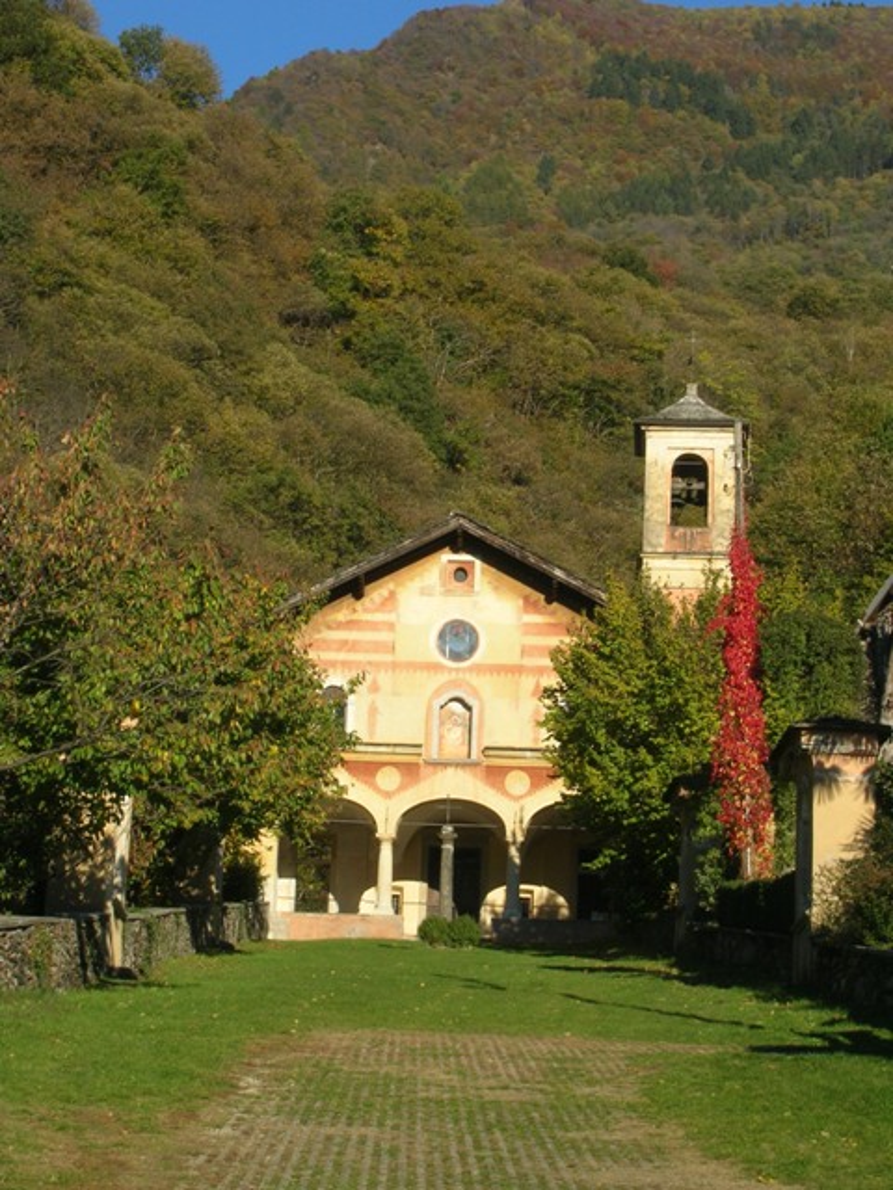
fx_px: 3096
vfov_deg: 21.8
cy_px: 595
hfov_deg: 16.4
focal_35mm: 90
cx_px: 446
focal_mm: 15
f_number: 7.6
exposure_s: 1/135
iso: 50
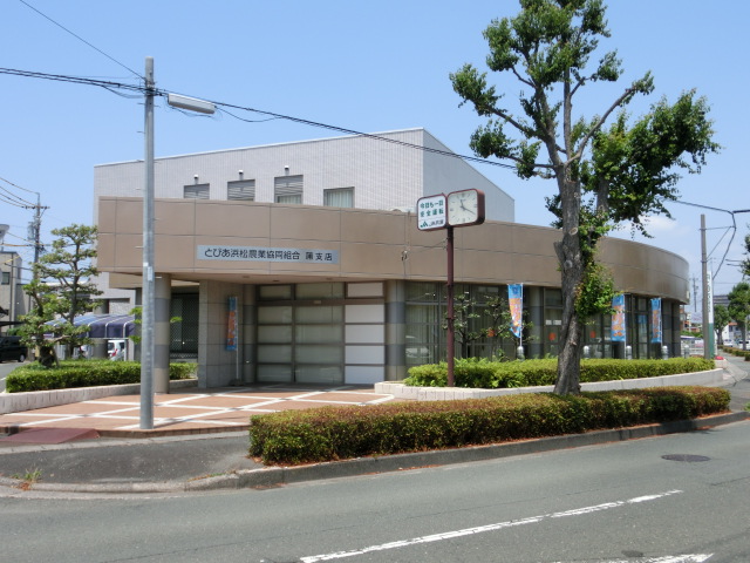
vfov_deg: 42.9
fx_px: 715
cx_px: 375
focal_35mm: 33
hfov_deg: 55.4
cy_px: 282
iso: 80
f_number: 3.7
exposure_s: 1/1000
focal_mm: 5.93
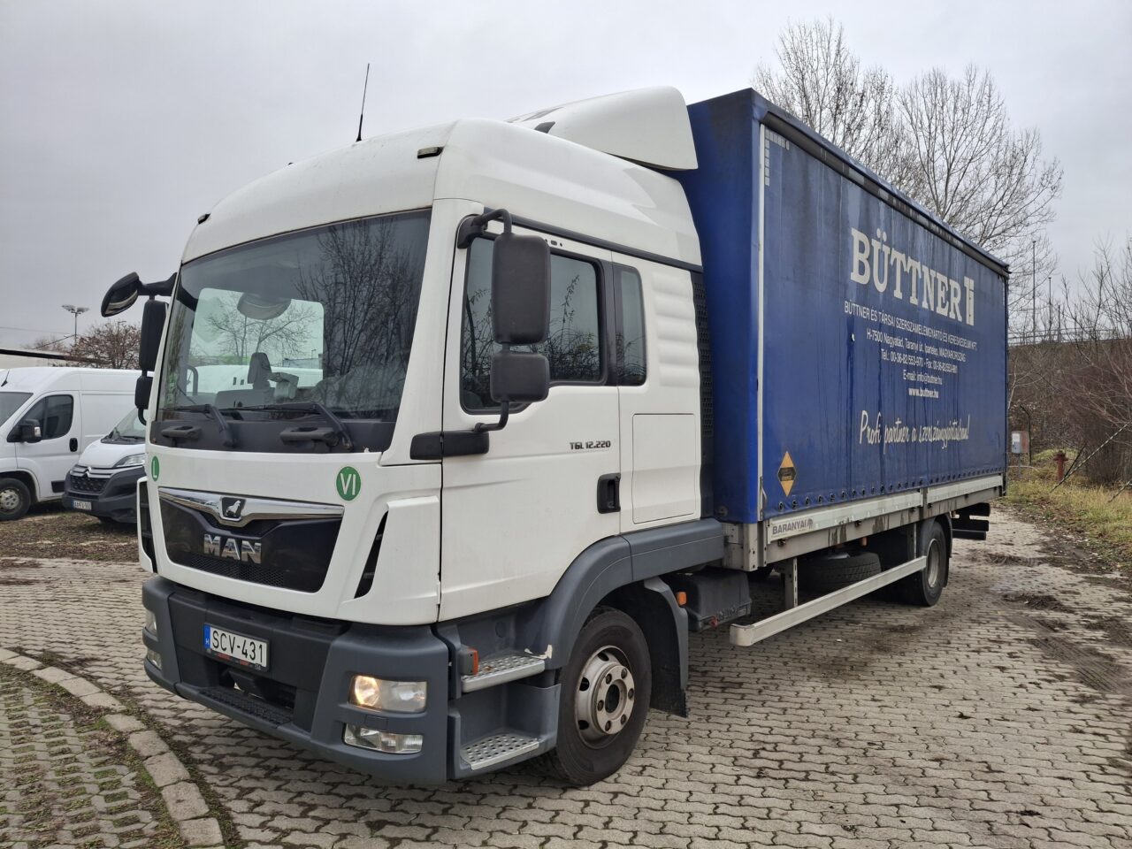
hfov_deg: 69.4
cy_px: 424
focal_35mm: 25
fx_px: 818
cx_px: 566
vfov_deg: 54.9
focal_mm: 4.69
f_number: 1.8
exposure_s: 1/556
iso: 32
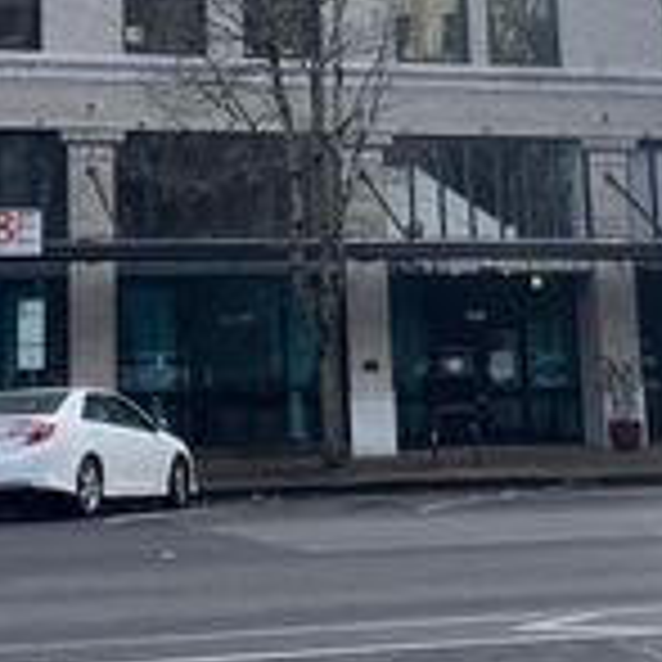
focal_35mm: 75
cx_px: 221
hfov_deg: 23.0
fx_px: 1623
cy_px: 47
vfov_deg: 22.4
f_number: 1.6
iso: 32
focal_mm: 5.1
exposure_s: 1/1739
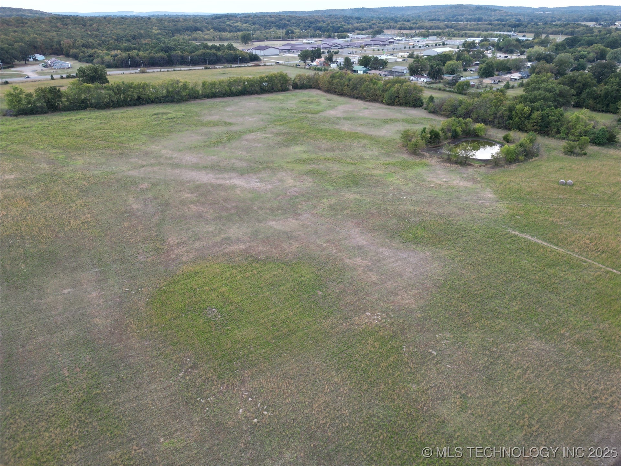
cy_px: 233
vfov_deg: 56.8
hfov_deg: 71.6
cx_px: 310
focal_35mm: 24
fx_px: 431
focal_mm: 6.72
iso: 100
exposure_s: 1/160
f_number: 1.7
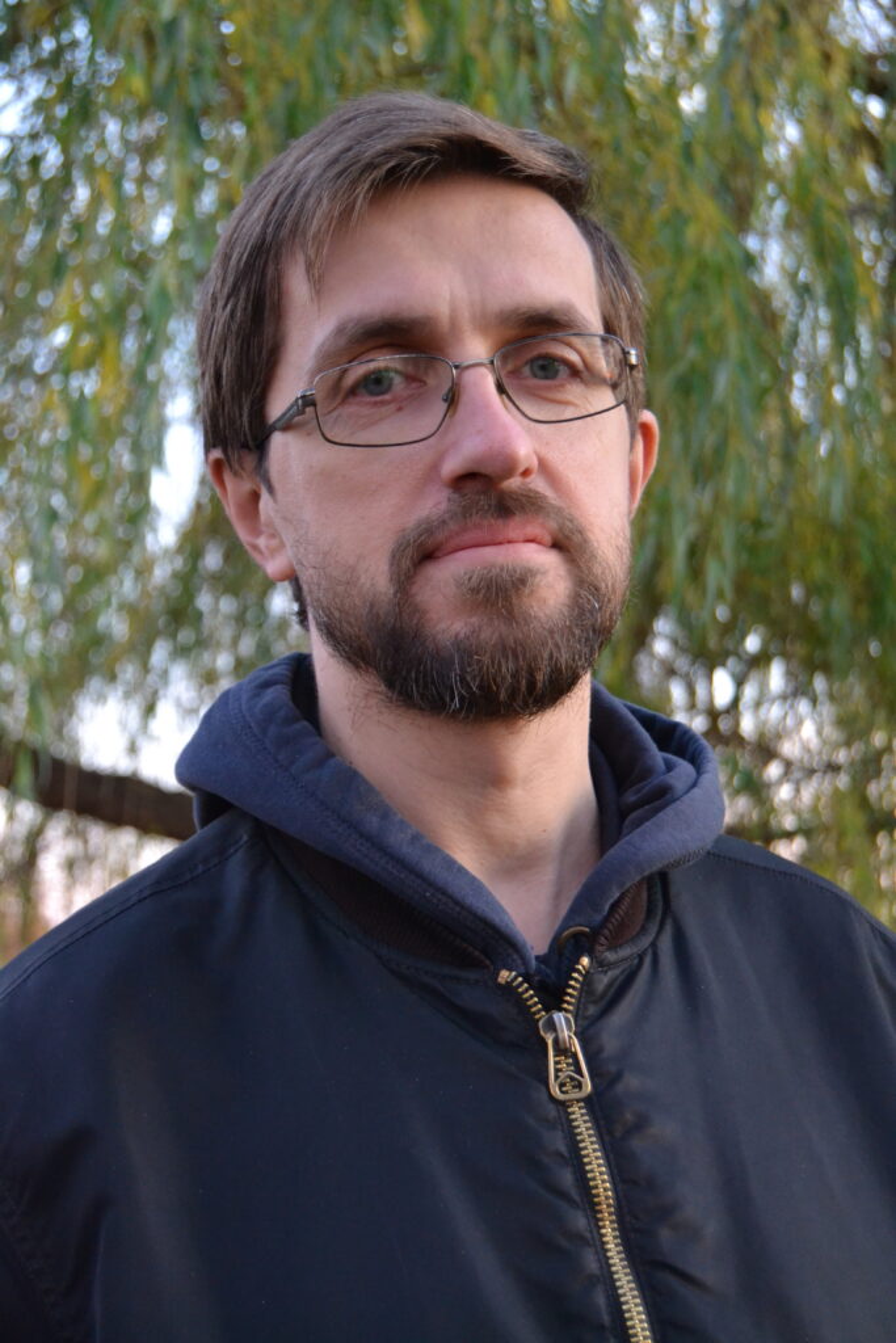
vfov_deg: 33.4
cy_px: 672
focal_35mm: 60
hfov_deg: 22.6
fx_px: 2239
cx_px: 448
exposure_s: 1/60
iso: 2200
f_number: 5
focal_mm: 40
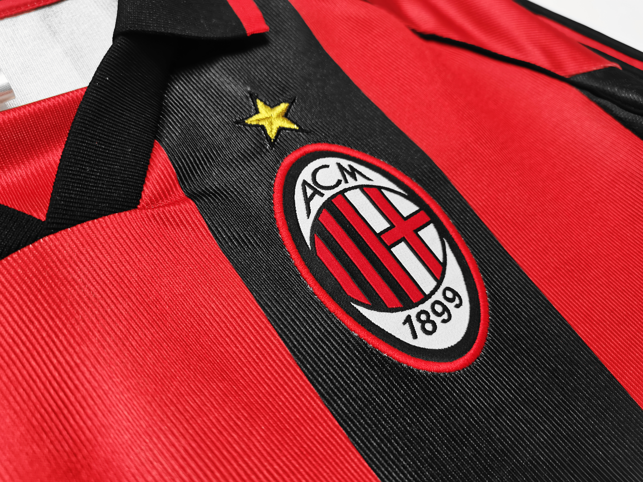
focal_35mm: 26
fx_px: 483
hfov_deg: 67.3
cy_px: 241
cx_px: 322
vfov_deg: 53.1
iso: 100
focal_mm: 5.58
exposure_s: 1/100
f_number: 1.8
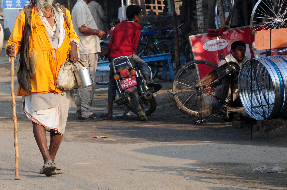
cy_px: -8
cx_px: 27
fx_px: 2127
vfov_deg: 5.1
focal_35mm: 267
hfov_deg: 7.7
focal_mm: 85
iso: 400
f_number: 10
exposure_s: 1/250
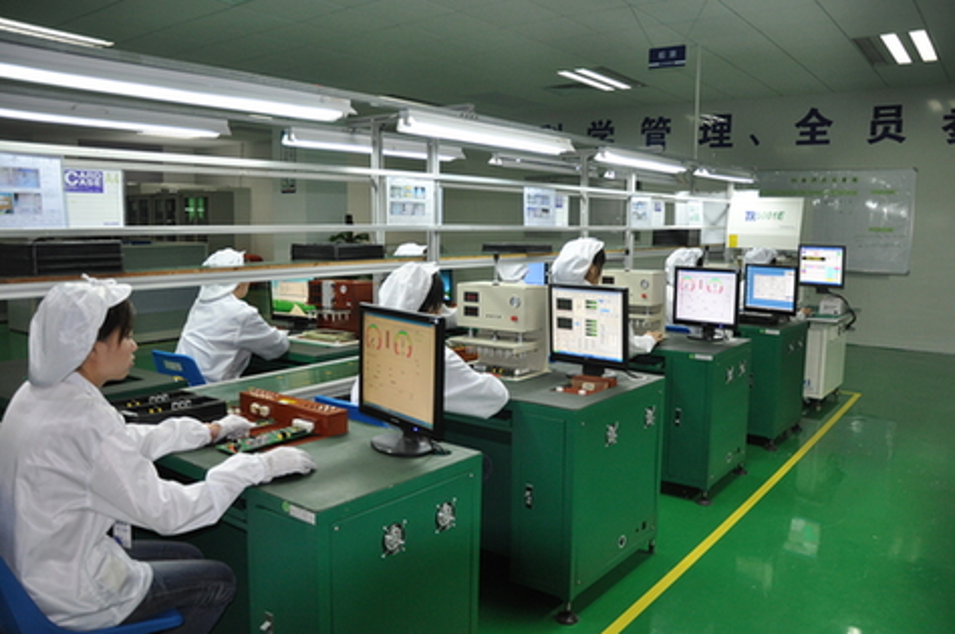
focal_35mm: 27
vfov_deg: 47.8
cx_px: 478
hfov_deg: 67.4
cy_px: 317
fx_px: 715
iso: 800
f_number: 3.5
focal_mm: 18
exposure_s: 1/80
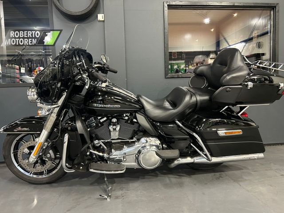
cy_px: 106
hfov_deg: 67.3
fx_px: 213
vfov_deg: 53.1
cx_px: 142
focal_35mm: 26
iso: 400
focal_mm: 5.7
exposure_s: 1/45
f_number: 1.5
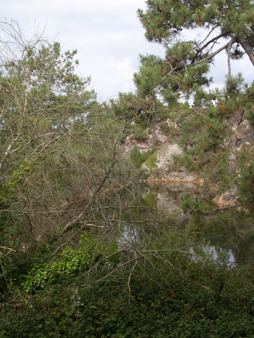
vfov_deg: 36.8
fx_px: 508
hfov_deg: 28.1
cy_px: 165
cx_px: 123
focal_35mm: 52
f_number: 6.1
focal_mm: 7.1
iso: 50
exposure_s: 1/178
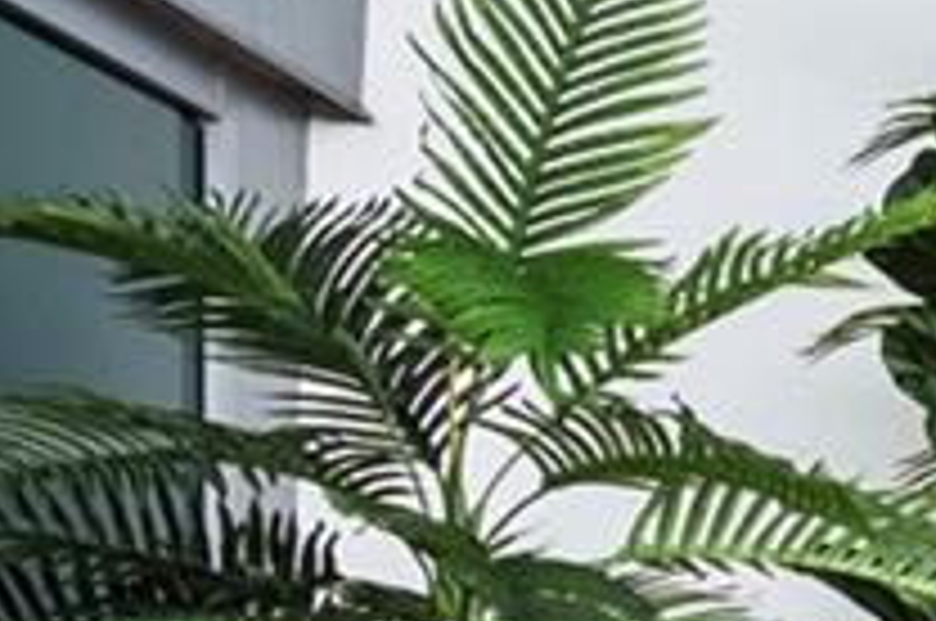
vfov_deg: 7.1
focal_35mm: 185
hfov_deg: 8.1
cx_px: 3442
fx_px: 4803
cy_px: 1287
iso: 320
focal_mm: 24
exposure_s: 1/320
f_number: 8
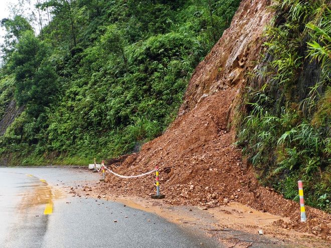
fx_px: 478
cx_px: 166
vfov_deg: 29.1
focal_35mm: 50
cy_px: 124
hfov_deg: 38.2
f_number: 1.9
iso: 50
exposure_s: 1/261
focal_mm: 7.1
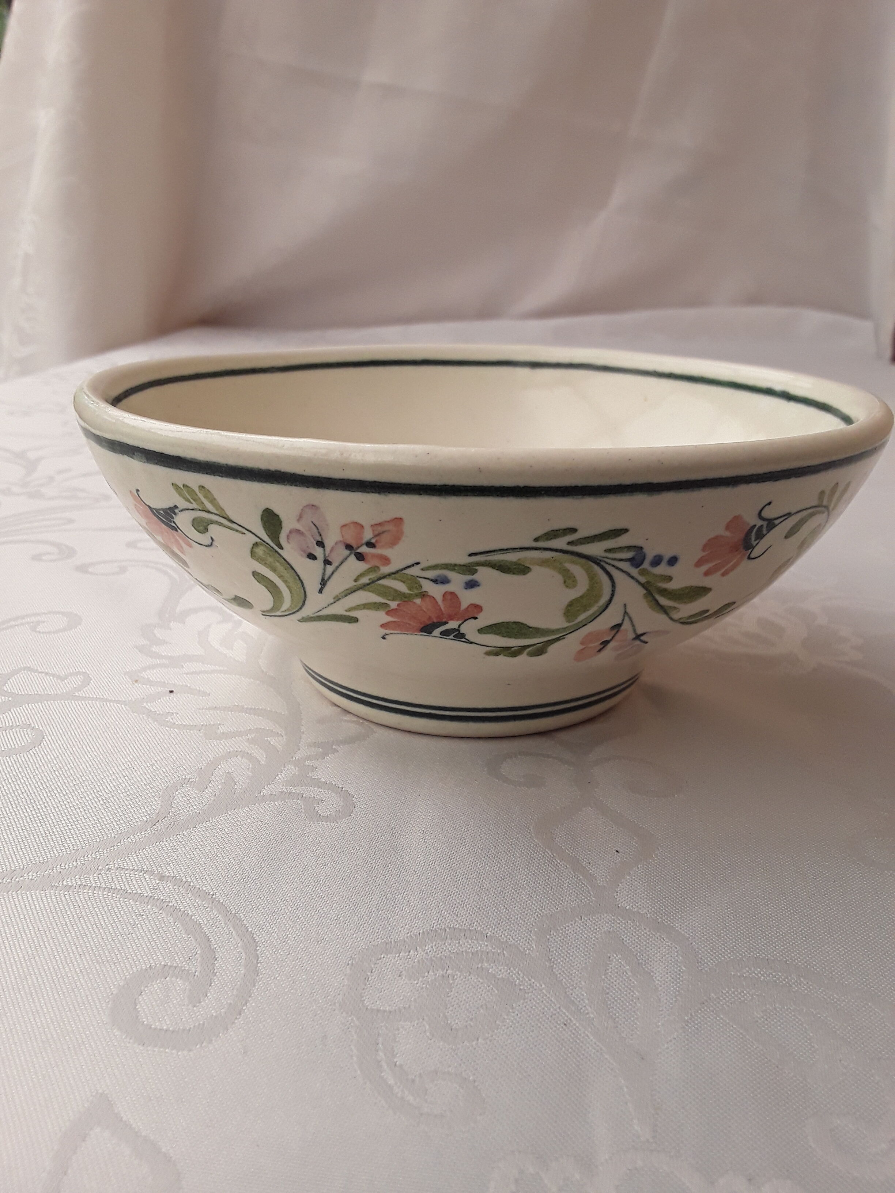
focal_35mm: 27
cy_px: 596
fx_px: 931
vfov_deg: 65.3
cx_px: 448
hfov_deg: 51.4
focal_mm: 2.91
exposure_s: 1/177
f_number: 1.9
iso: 40
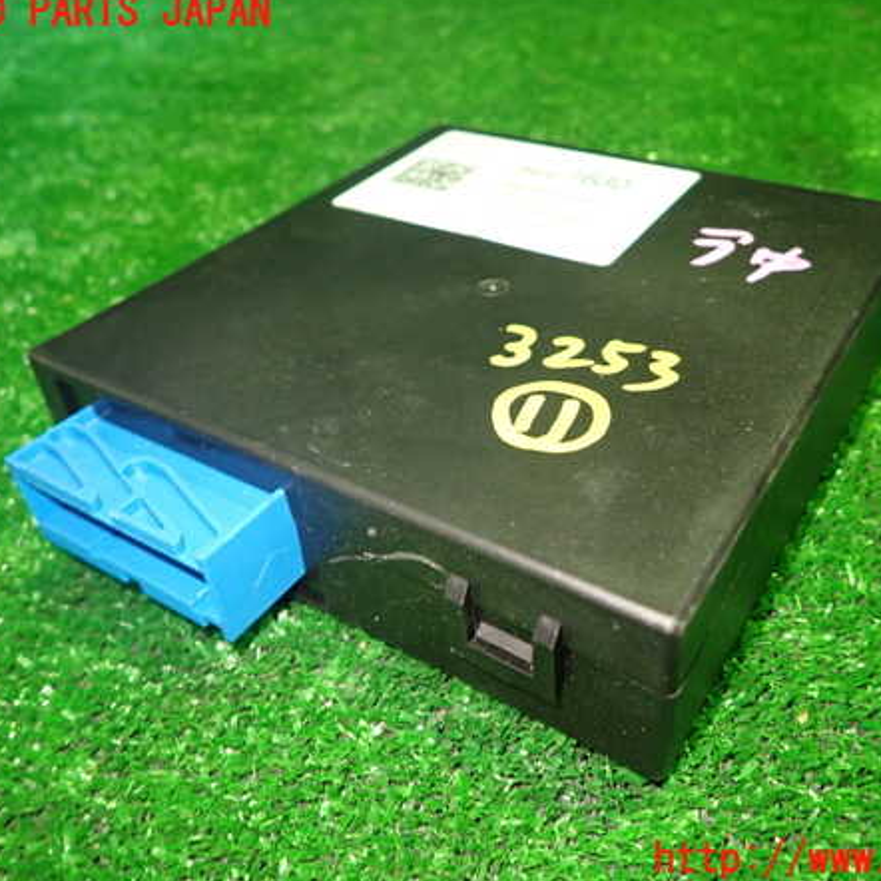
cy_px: 437
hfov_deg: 53.8
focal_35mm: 30
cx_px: 506
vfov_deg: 54.0
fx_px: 864
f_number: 2
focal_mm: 4.5
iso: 640
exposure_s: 1/30
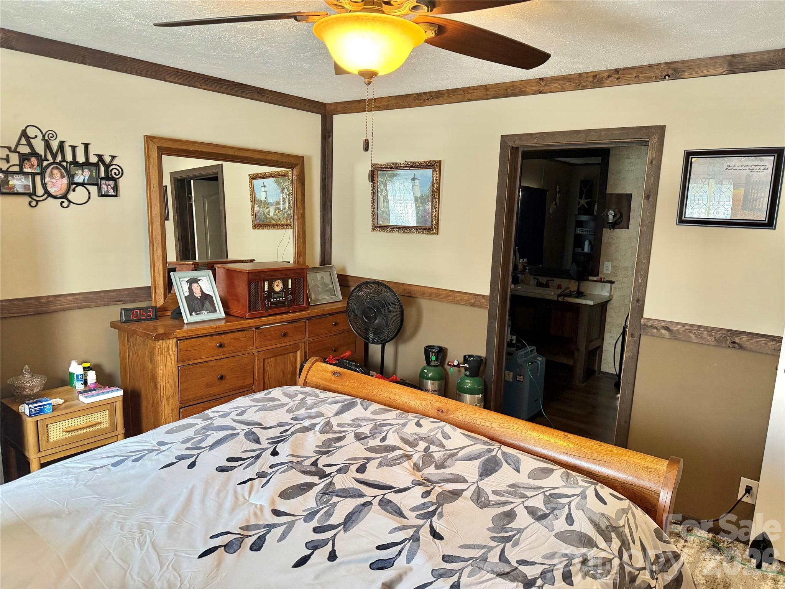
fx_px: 544
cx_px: 392
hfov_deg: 71.6
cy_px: 294
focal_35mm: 24
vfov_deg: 56.8
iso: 250
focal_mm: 6.76
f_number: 1.78
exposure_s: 1/60
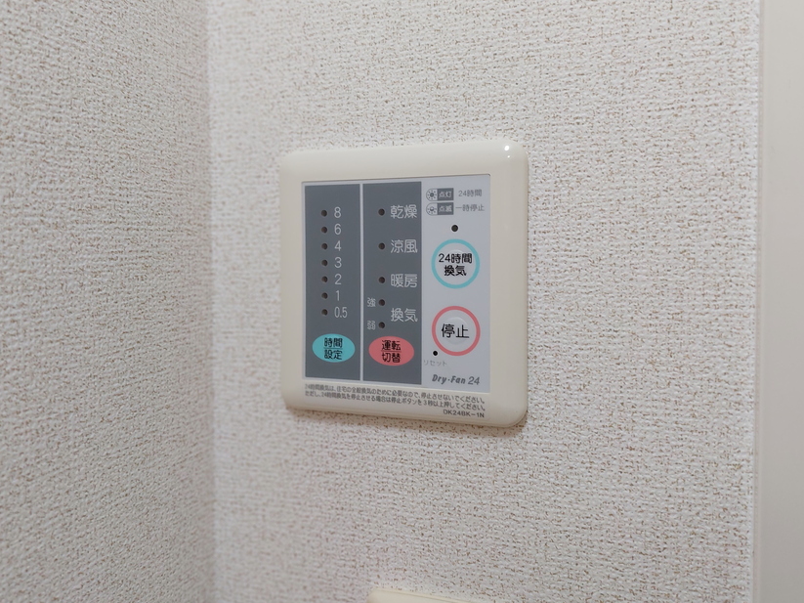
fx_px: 650
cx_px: 399
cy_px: 272
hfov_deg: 63.5
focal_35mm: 28
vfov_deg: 49.7
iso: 160
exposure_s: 1/24
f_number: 1.8
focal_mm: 5.23
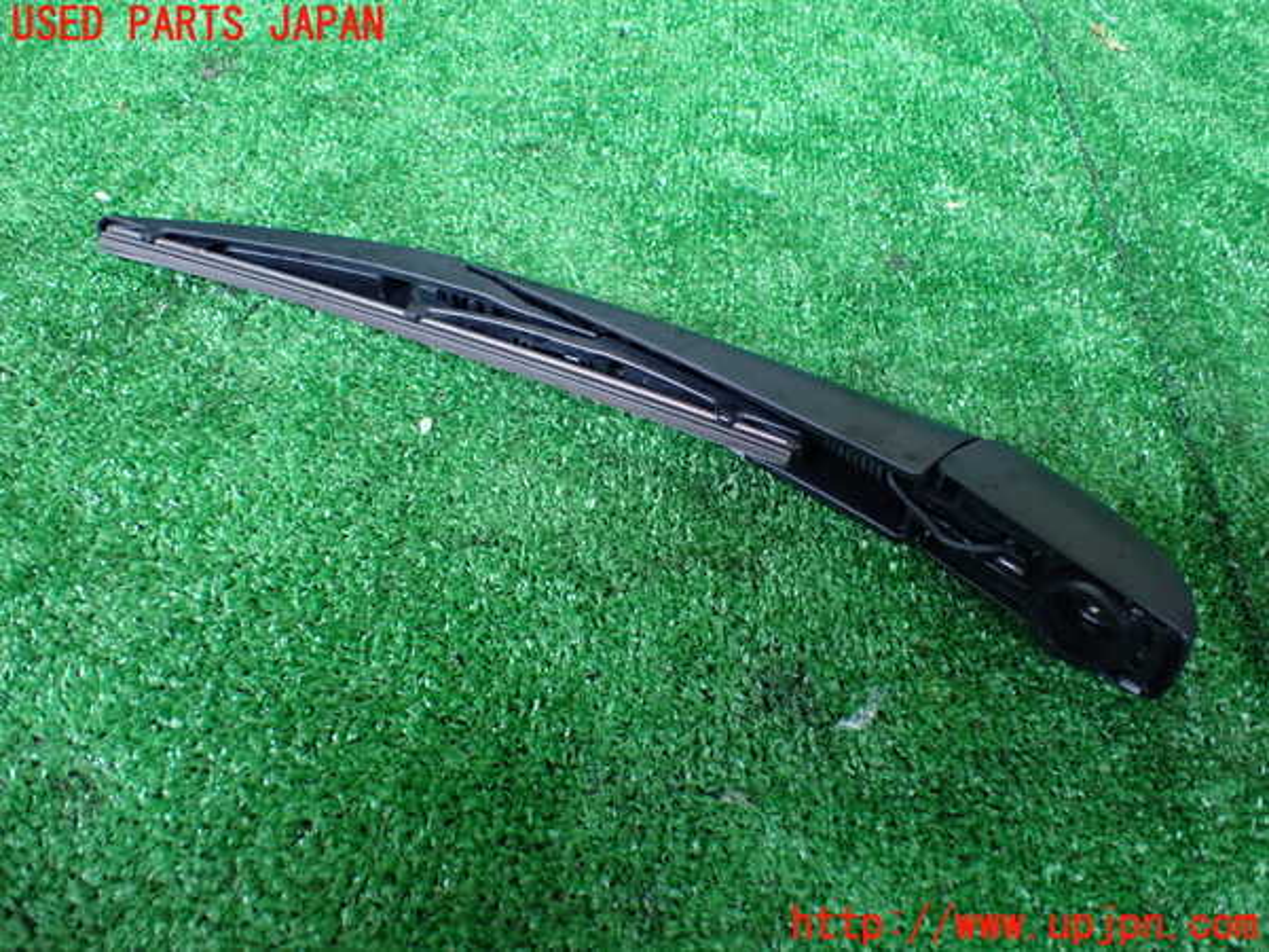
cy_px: 476
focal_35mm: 30
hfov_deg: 60.0
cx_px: 634
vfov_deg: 46.8
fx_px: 1100
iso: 800
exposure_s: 1/40
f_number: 2.3
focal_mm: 5.4
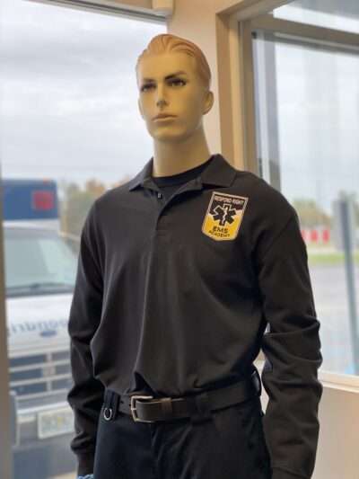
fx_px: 719
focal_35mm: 52
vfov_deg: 36.8
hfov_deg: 28.0
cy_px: 240
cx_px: 180
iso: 100
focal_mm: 6
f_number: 2
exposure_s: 1/120
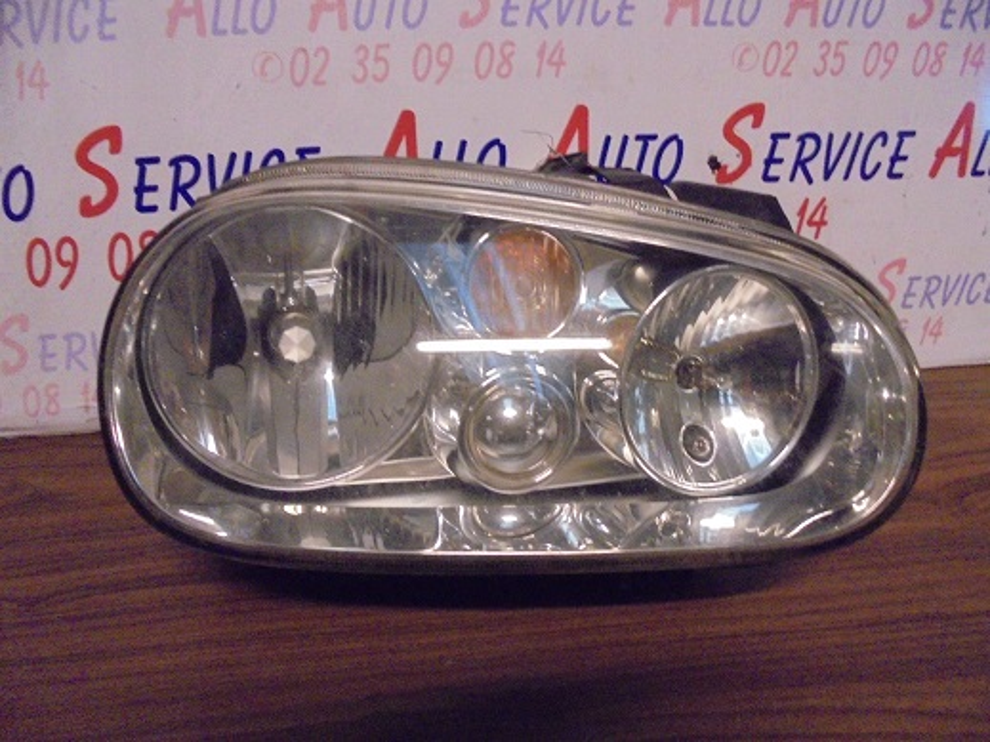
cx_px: 495
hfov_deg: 67.3
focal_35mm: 26
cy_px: 371
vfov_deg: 53.0
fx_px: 743
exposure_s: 1/25
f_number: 3.5
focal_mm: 4.6
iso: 800
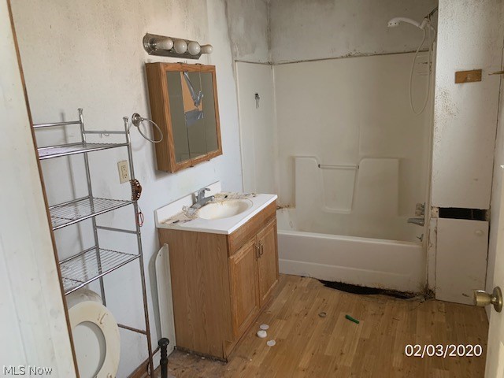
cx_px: 252
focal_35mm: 26
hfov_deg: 67.3
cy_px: 189
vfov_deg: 53.1
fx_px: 379
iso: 250
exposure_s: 1/60
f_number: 1.8
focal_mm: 4.25
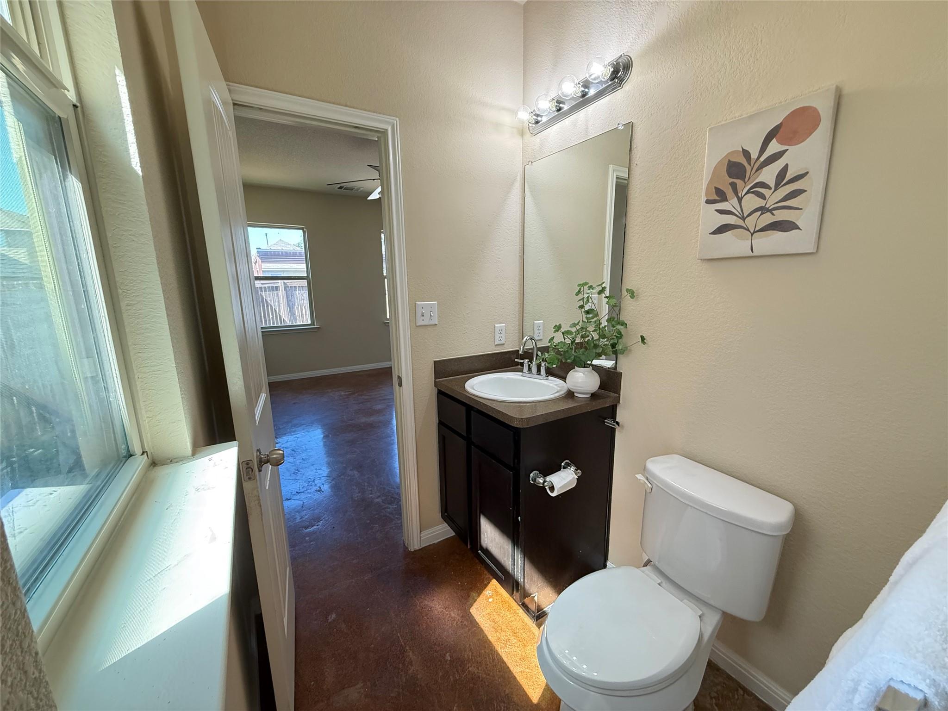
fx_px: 383
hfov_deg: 102.1
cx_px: 474
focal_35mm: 14
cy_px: 356
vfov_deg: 85.7
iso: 500
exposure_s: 1/120
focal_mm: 2.22
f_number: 2.2
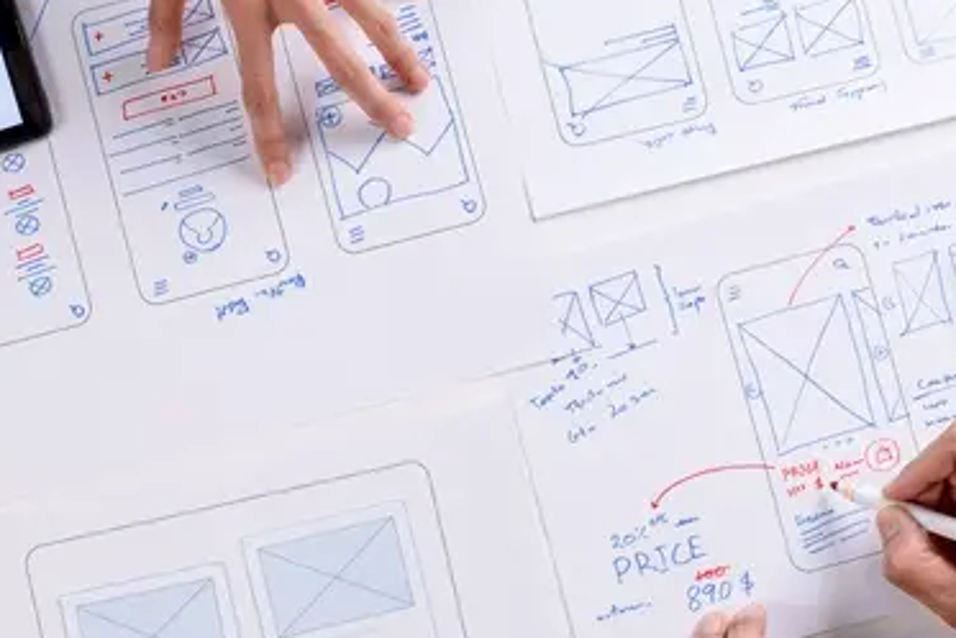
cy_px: 406
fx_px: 1992
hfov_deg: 26.9
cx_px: 346
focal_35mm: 75
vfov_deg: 18.2
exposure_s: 1/60
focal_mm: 35
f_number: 4.5
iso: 200
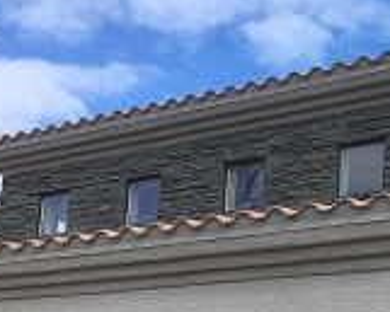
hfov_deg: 22.8
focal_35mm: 81
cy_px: 316
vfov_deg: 18.4
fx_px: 936
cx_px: 366
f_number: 2.2
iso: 25
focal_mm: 4.15
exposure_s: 1/827
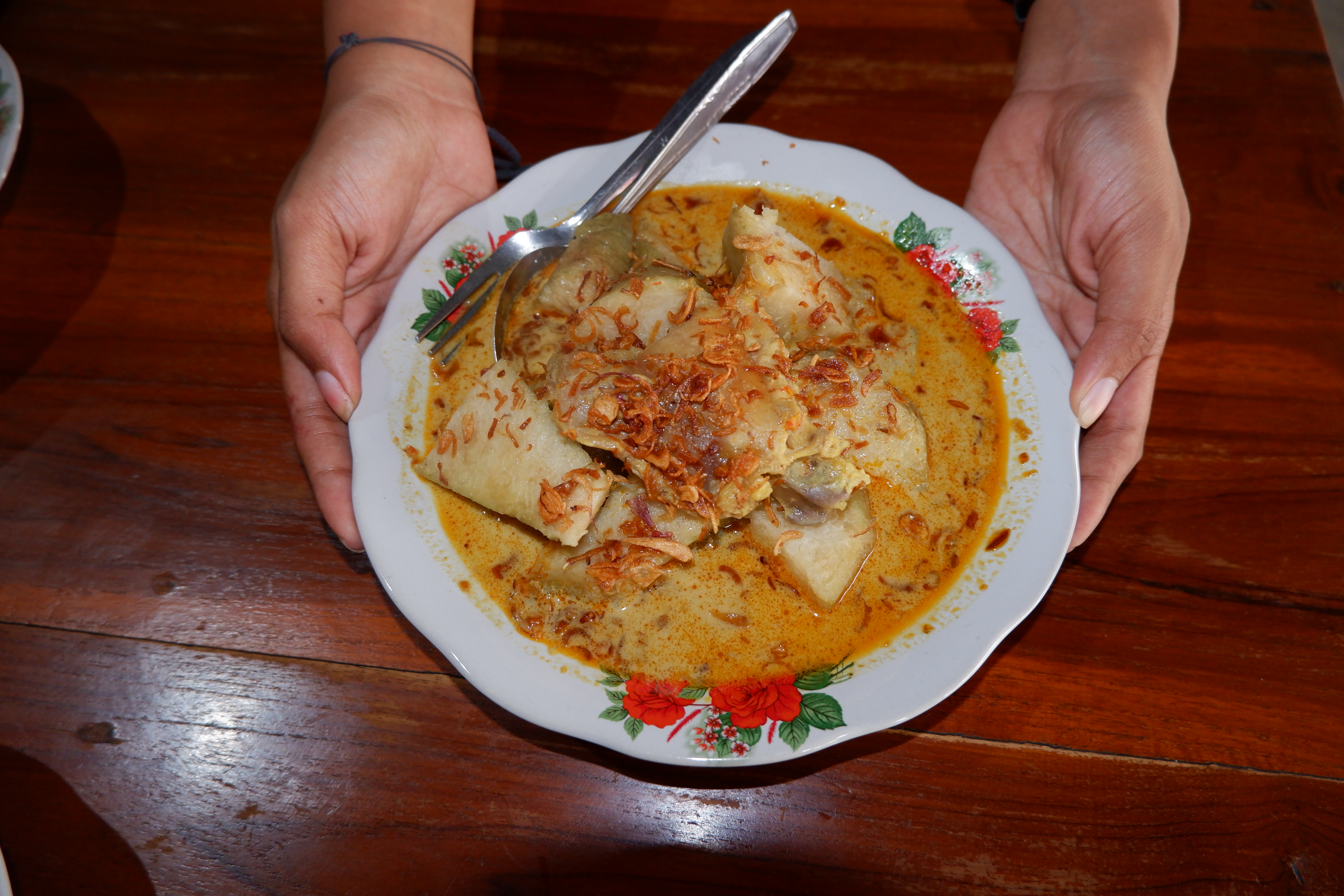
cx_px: 672
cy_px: 448
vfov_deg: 55.1
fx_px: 859
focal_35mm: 23
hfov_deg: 76.1
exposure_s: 1/80
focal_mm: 15
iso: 800
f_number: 3.5
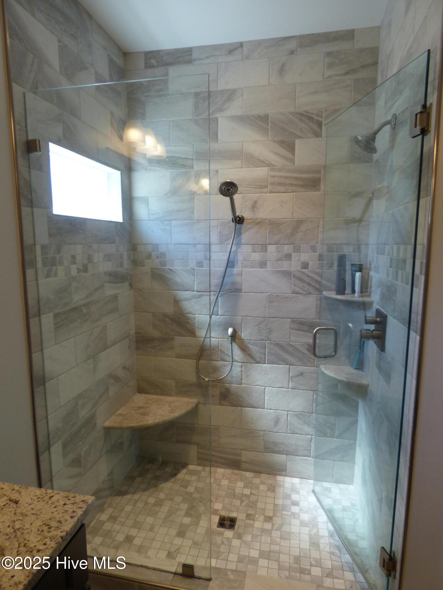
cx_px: 222
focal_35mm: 20
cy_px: 295
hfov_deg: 66.0
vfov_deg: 81.7
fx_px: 341
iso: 125
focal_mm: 3.58
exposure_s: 1/60
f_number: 2.8
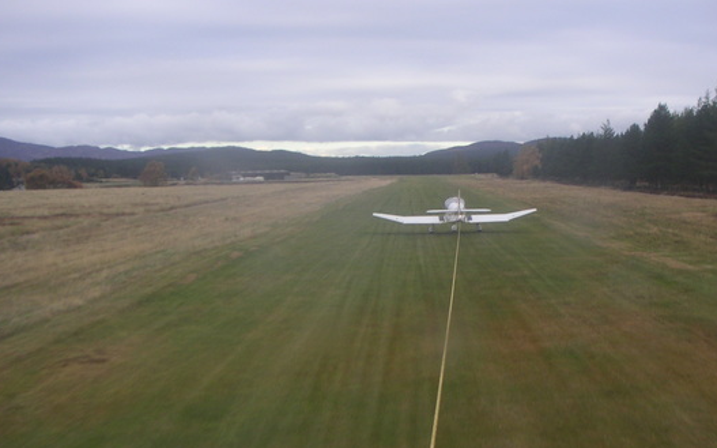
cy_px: 285
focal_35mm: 51
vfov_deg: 25.2
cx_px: 413
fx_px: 996
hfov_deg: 39.5
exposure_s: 1/180
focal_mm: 6
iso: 50
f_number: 2.8
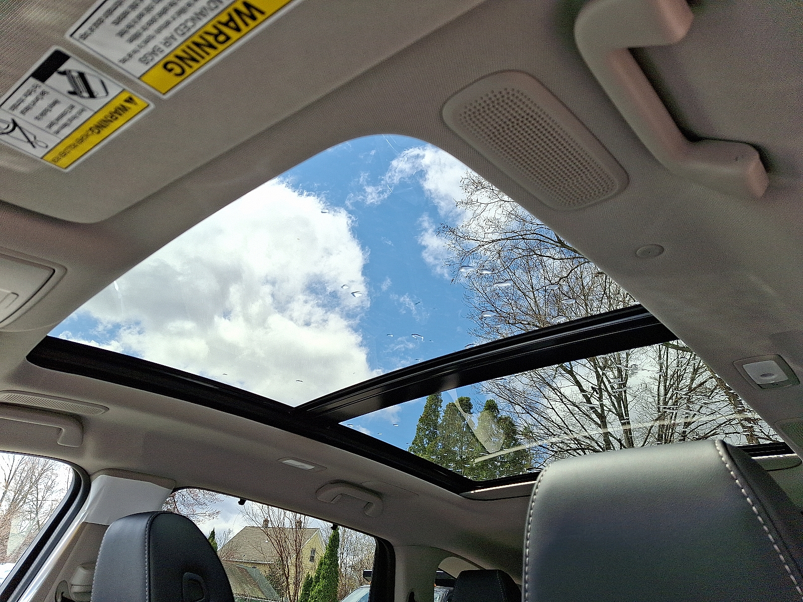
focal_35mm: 25
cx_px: 402
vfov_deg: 54.9
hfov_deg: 69.4
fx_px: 580
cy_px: 301
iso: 25
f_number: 1.8
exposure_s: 1/270
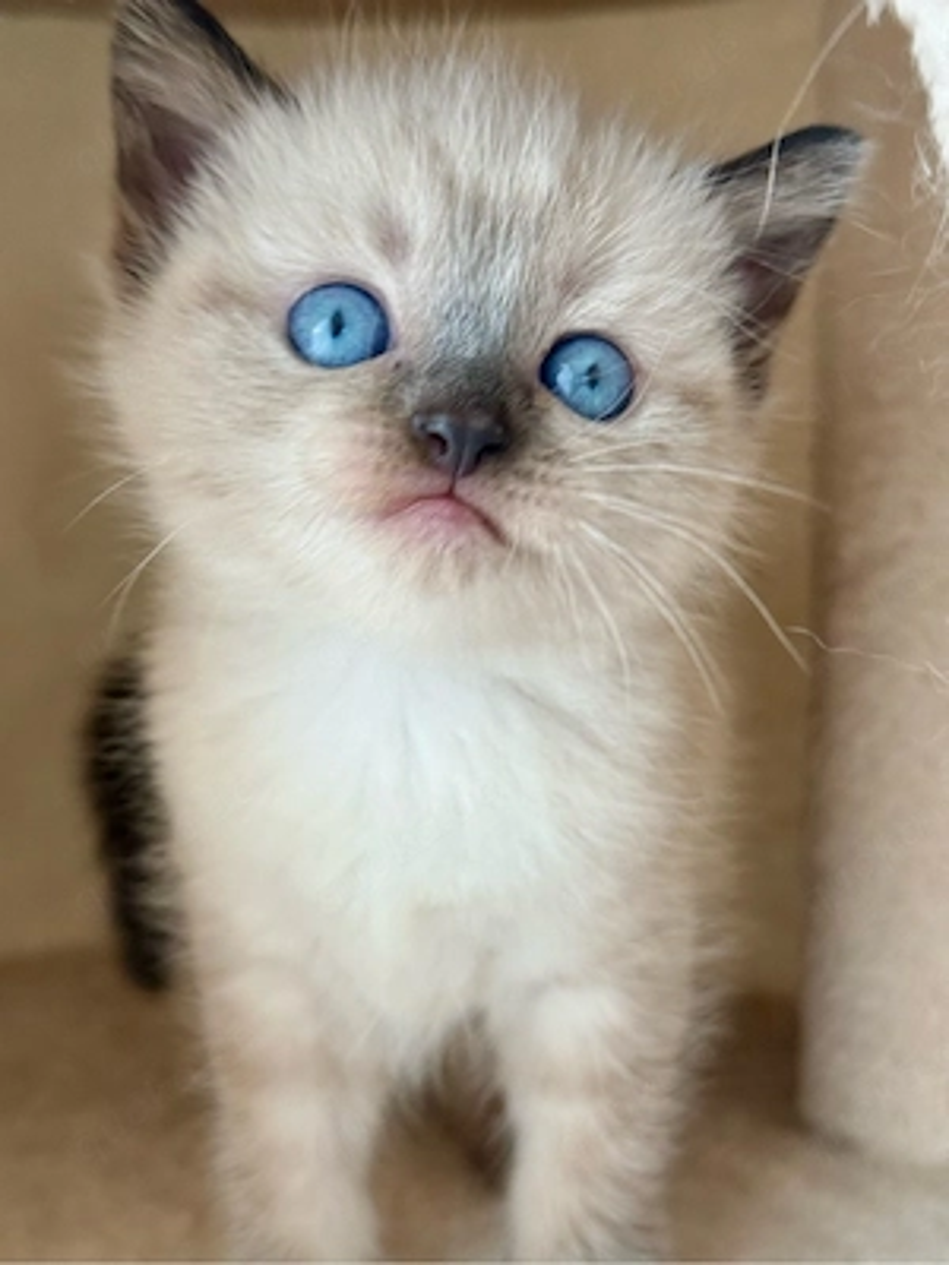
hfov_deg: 30.3
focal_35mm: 48
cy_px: 632
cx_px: 474
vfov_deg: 39.7
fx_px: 1755
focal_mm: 6.76
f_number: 1.78
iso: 100
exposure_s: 1/60
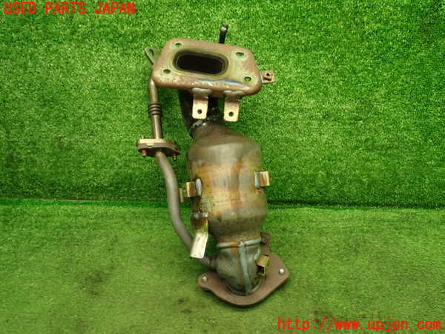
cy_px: 167
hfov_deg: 51.4
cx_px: 222
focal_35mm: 36
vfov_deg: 39.7
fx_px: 463
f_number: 2.5
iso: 400
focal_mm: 6.37
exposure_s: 1/40
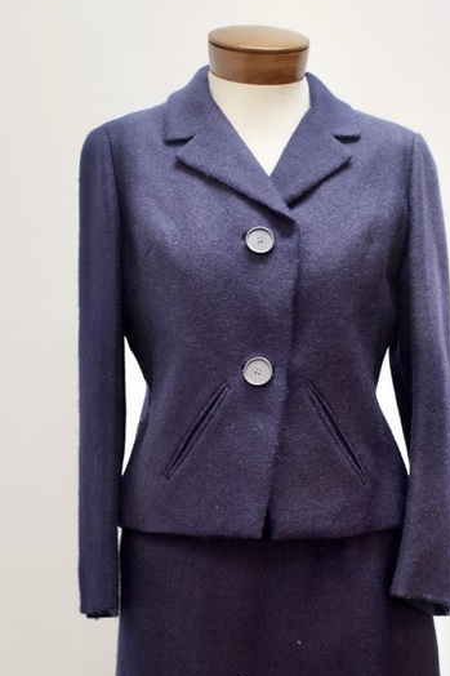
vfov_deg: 29.8
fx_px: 1257
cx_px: 284
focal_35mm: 67
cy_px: 477
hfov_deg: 20.3
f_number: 3.8
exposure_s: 1/60
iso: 800
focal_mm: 26
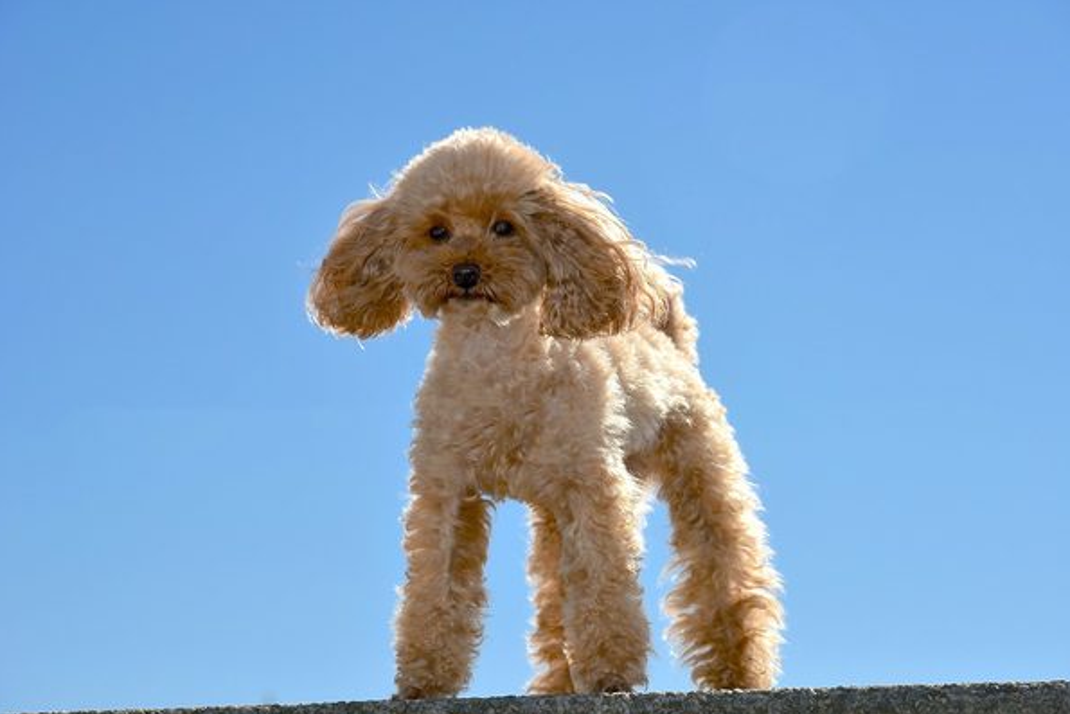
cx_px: 532
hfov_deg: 16.9
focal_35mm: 121
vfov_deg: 11.3
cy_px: 356
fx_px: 3597
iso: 72
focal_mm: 120
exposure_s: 1/250
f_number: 9
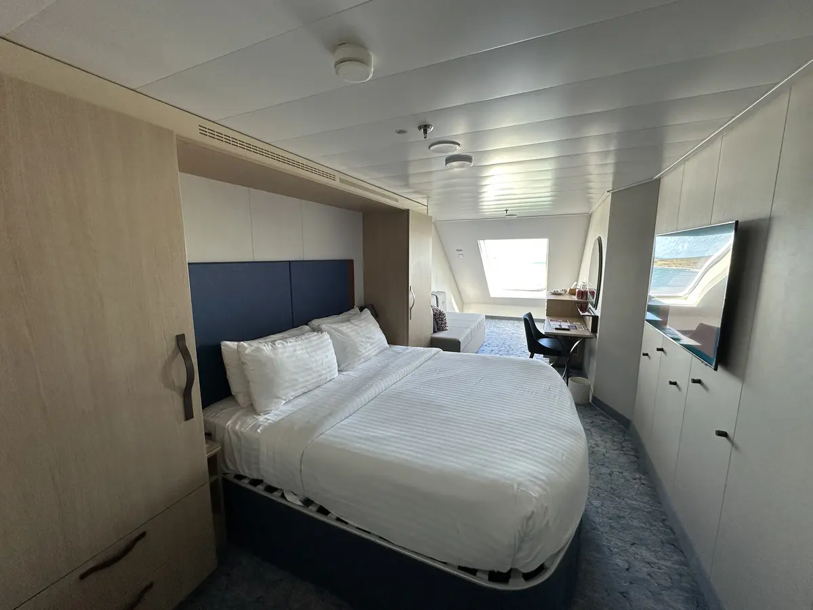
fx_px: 329
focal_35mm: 14
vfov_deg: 85.7
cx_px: 406
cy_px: 305
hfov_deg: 102.1
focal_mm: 2.22
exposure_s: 1/99
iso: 100
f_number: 2.2
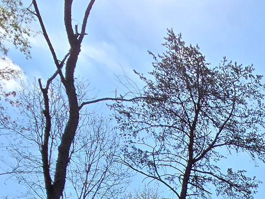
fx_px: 421
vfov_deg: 18.4
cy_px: 389
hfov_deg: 24.9
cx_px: 416
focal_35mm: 55
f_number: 2.2
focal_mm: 2.2
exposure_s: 1/4337
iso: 50
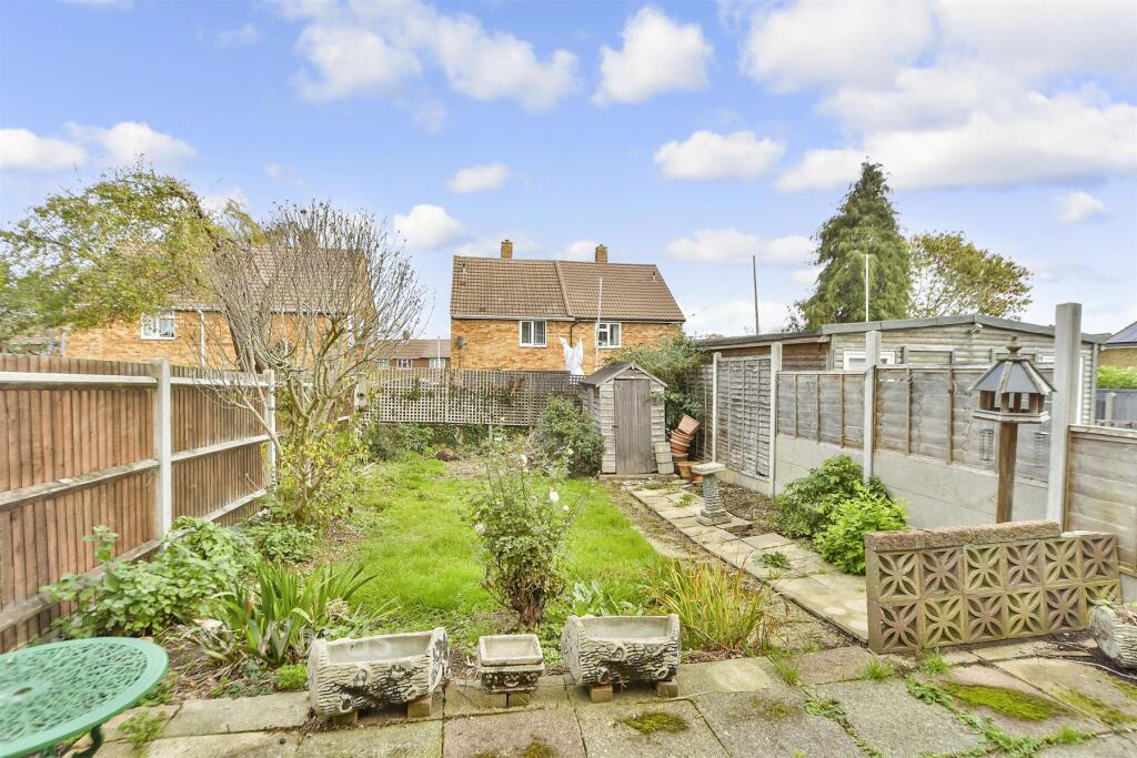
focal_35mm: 15
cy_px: 379
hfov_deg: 100.4
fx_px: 474
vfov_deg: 77.3
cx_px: 568
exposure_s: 1/200
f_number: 7.1
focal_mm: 10
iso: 500
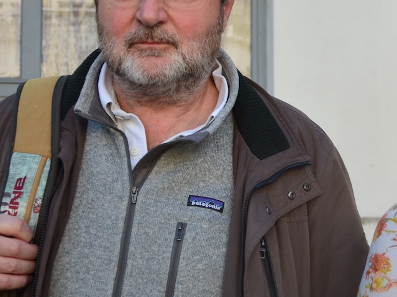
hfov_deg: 16.6
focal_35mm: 111
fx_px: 1273
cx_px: 531
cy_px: 82
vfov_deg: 13.3
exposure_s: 1/640
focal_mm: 24
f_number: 3.8
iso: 400
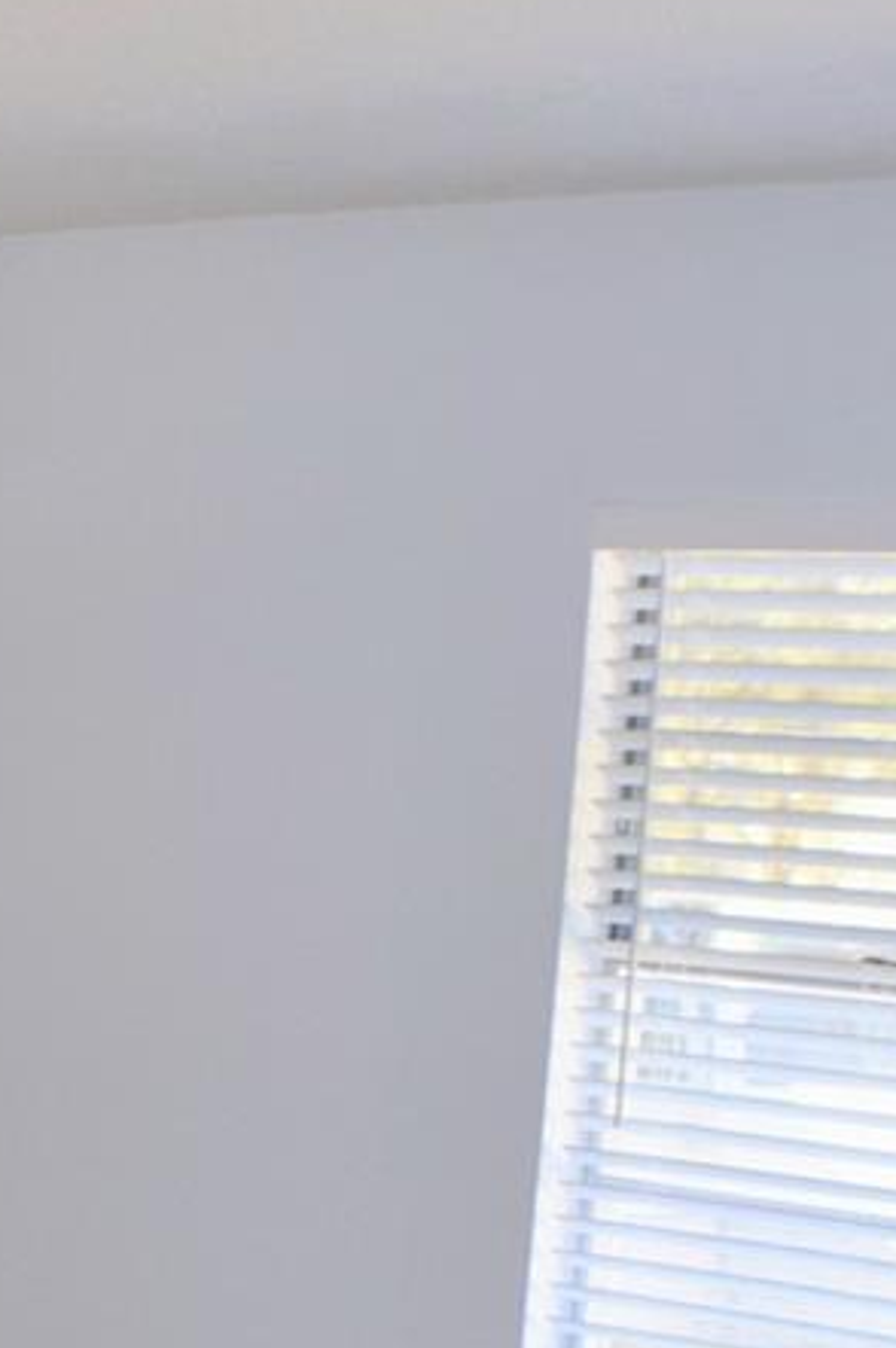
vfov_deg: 14.9
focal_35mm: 136
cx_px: -485
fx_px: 5078
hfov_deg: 9.8
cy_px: 1293
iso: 500
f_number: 5.6
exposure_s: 1/125
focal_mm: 25
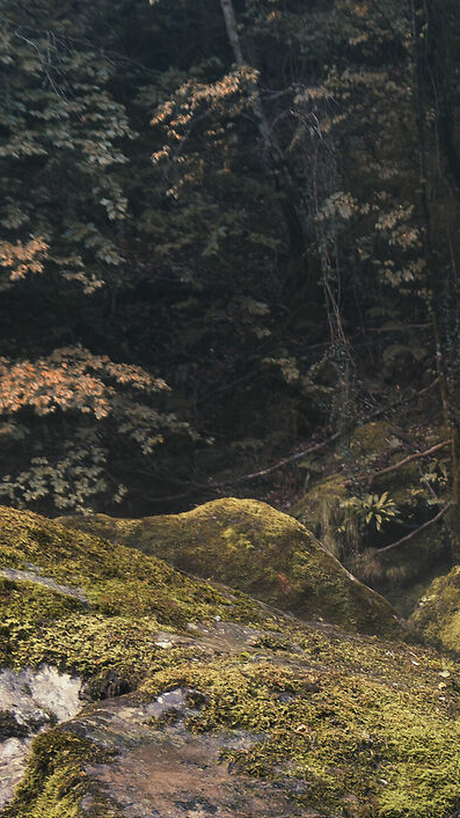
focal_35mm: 64
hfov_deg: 15.3
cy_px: 1002
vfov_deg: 28.3
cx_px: 914
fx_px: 1388
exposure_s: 1/5
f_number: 5.6
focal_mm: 12
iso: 100
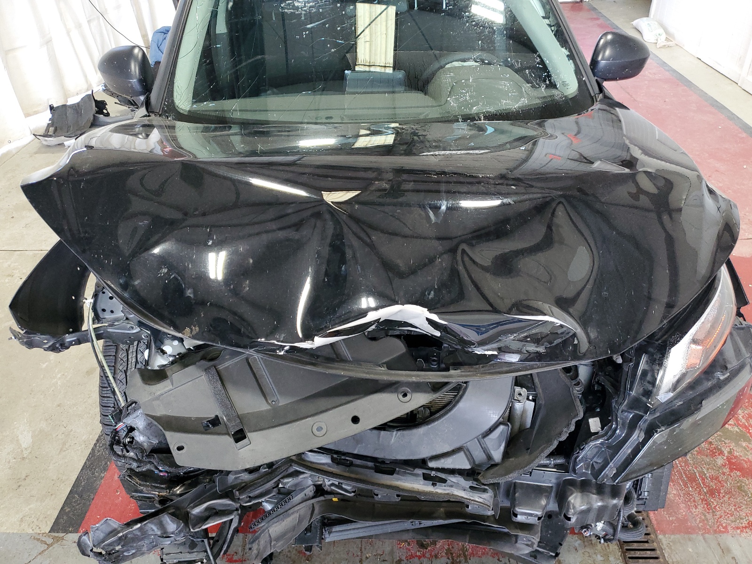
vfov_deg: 53.1
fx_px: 565
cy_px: 282
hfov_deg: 67.3
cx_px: 376
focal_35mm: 26
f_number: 1.5
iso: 165
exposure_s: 1/60.2
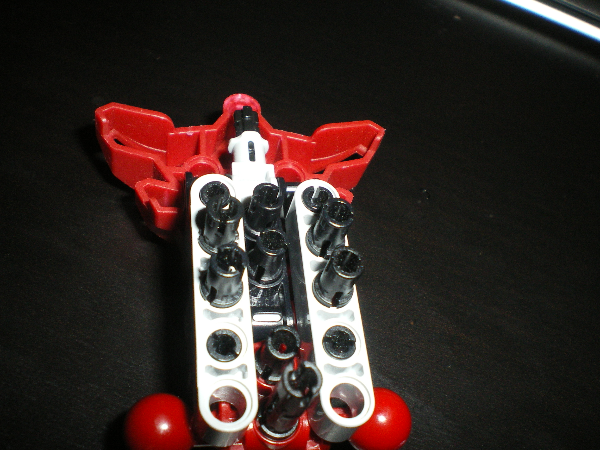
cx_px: 300
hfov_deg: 49.0
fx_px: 659
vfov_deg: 37.7
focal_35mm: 38
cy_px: 225
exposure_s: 1/50
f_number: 4.6
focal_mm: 6.3
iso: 250
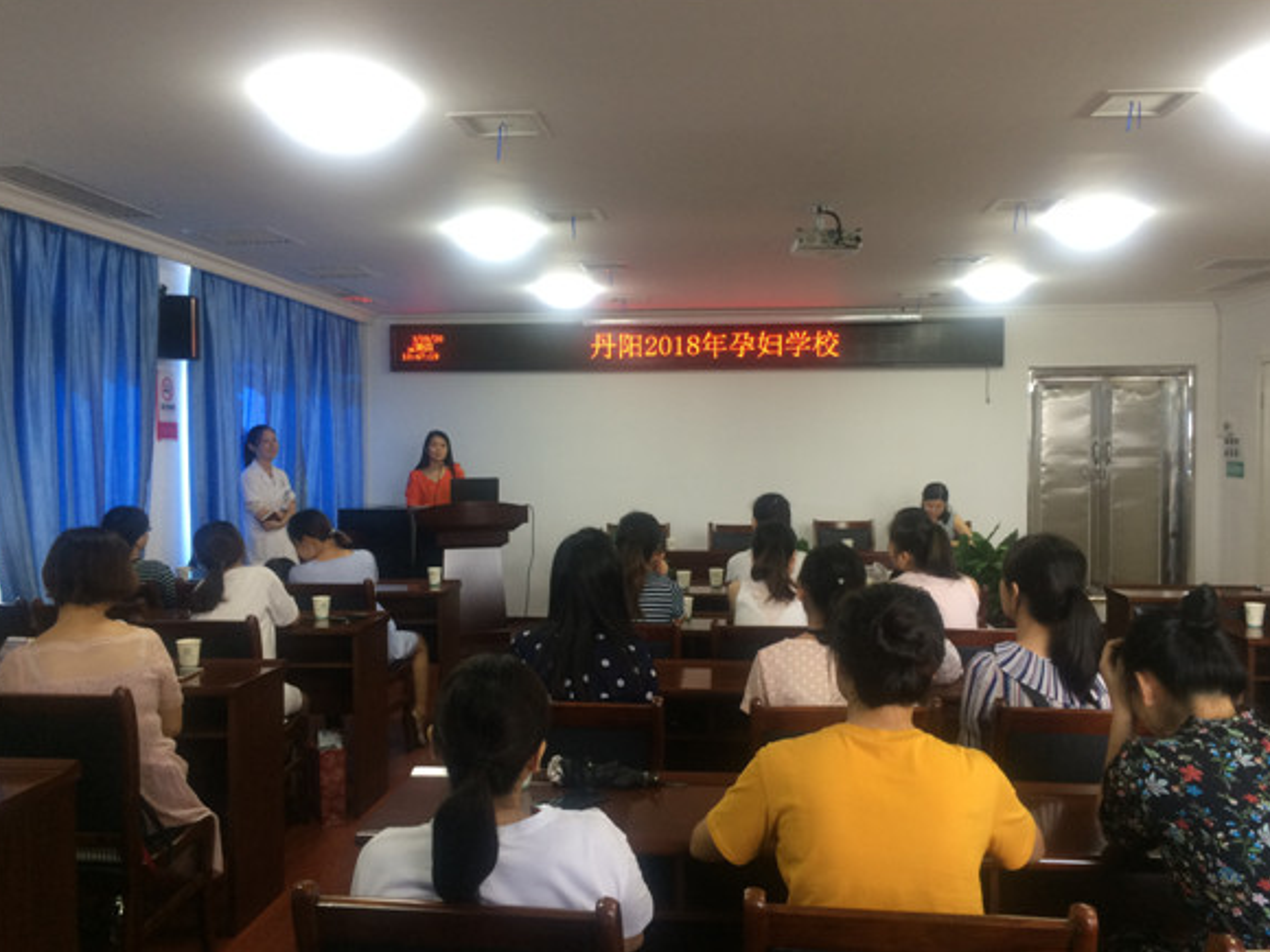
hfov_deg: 60.0
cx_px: 644
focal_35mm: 30
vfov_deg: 46.8
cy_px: 481
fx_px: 1101
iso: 100
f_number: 2.2
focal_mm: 4.15
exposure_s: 1/33
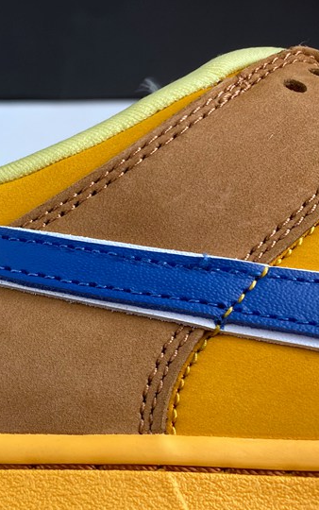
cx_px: -76
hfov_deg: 23.0
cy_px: 322
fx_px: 709
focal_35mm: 51
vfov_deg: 39.3
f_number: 1.8
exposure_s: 1/100
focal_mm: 4.25
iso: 40
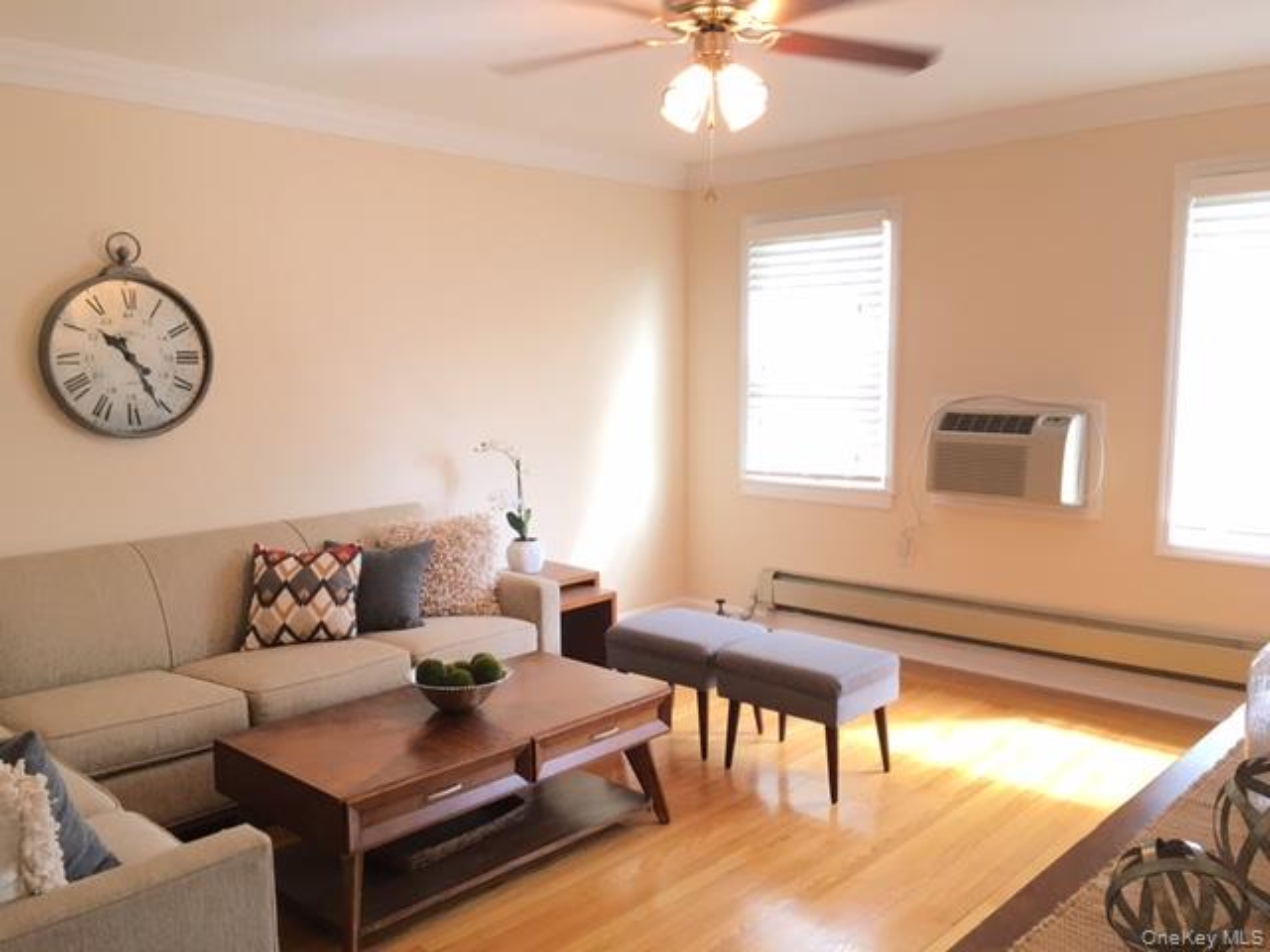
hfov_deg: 61.7
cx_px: 635
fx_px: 1064
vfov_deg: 48.2
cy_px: 476
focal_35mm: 29
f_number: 2.2
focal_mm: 4.15
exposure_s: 1/30
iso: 80
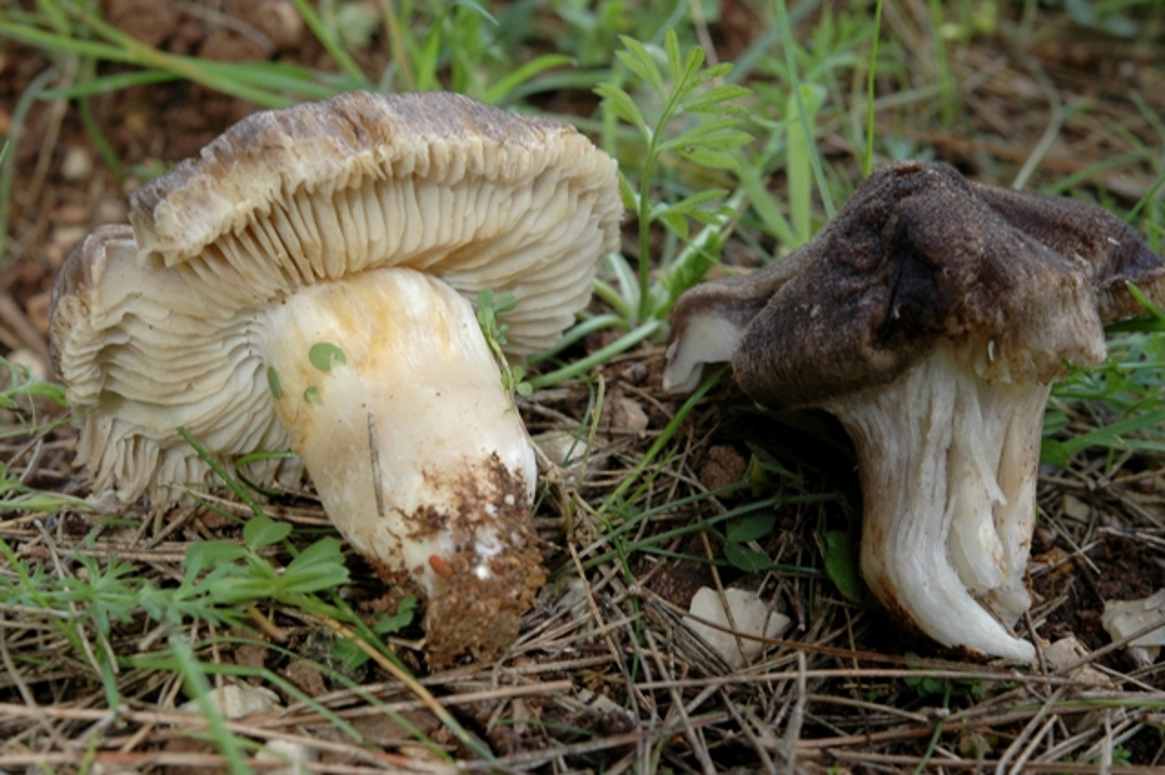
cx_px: 582
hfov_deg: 22.6
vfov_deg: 15.2
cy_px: 388
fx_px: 2911
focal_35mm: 90
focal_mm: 60
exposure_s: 1/30
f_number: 13
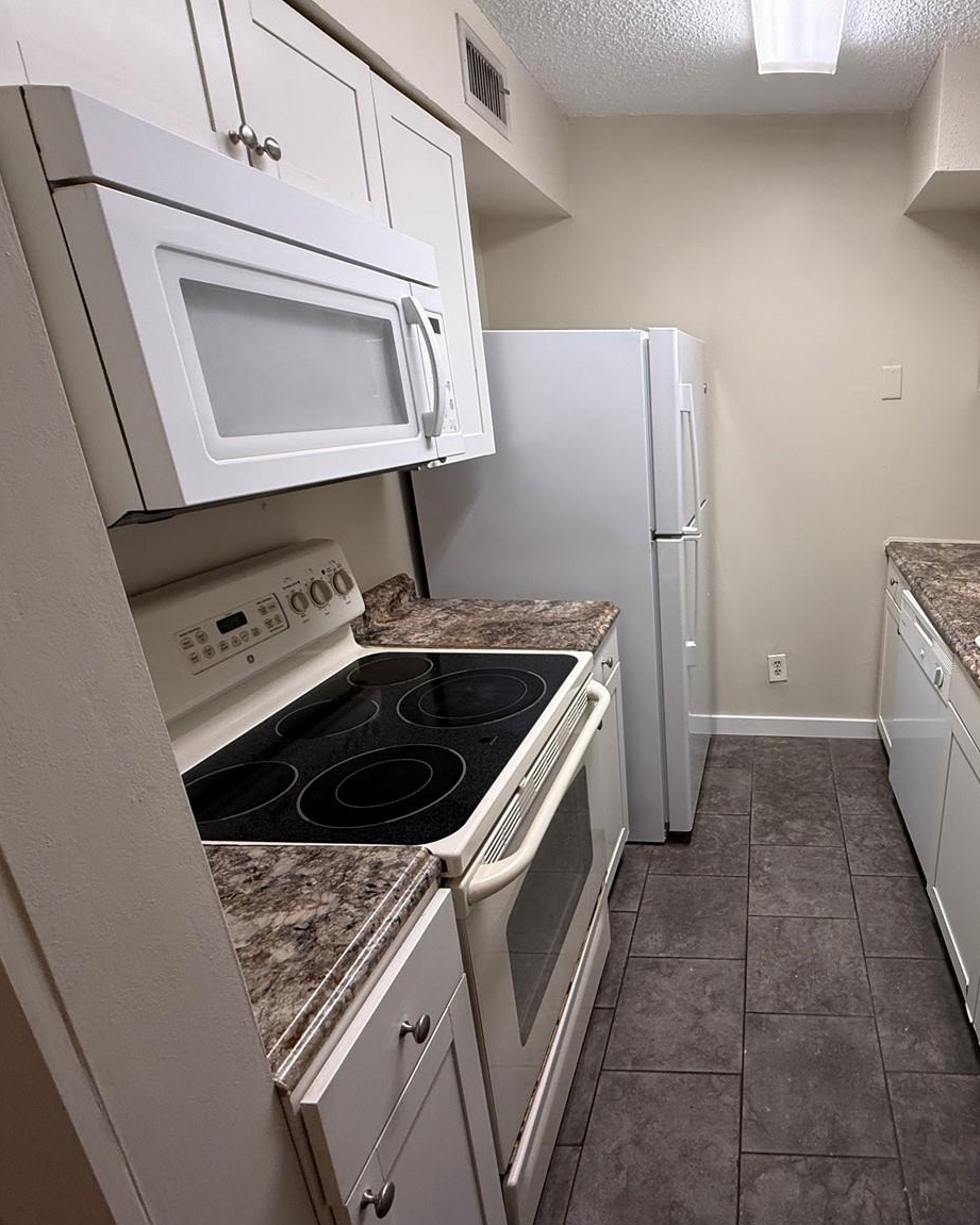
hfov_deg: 66.0
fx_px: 689
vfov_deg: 83.3
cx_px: 747
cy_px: 610
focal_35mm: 19
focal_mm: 2.22
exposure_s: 1/120
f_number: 2.2
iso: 200
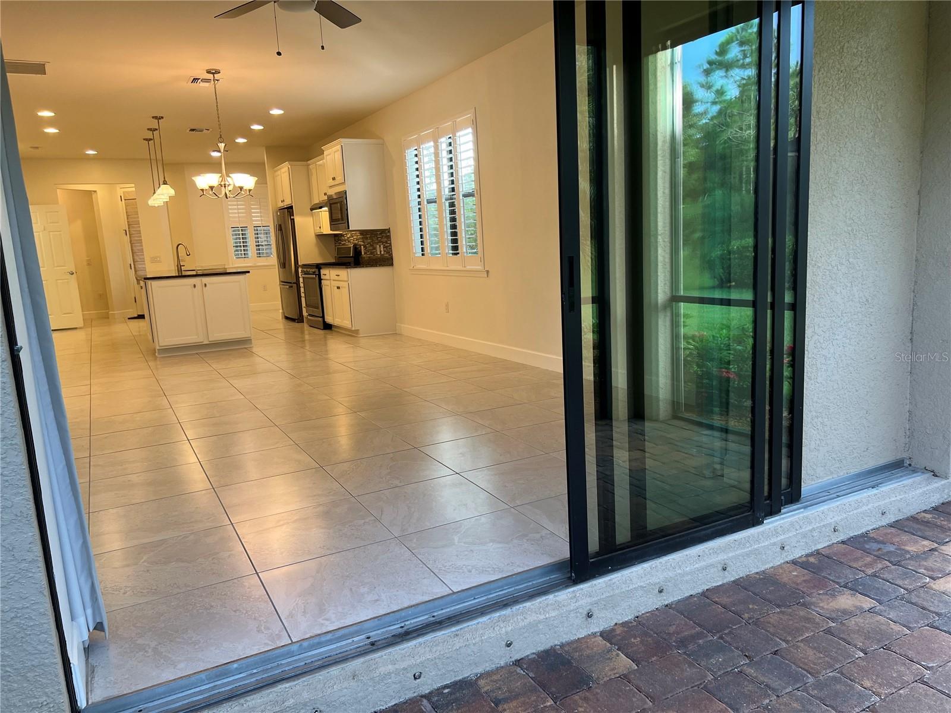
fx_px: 714
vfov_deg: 53.1
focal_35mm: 26
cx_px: 476
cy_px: 356
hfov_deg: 67.3
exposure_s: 1/60
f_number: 1.5
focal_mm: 5.7
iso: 64
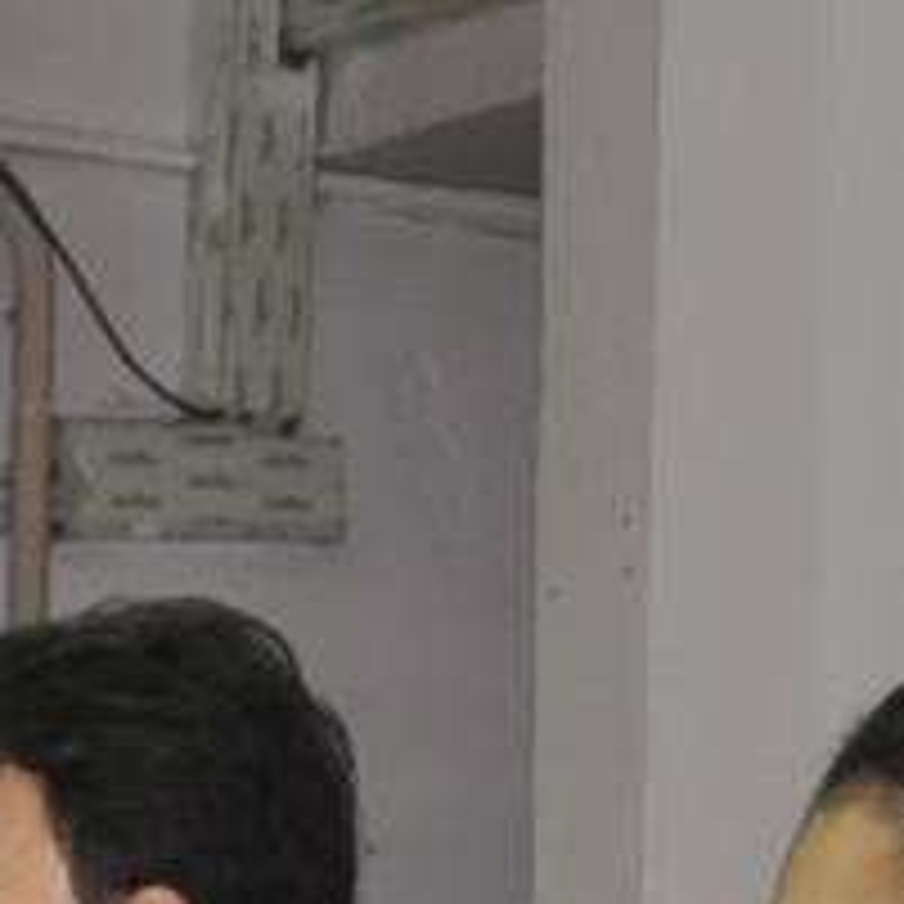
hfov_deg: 5.4
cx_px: 288
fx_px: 9632
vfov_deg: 5.3
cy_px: 1682
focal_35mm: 326
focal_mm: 24
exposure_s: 1/60
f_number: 3.8
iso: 800
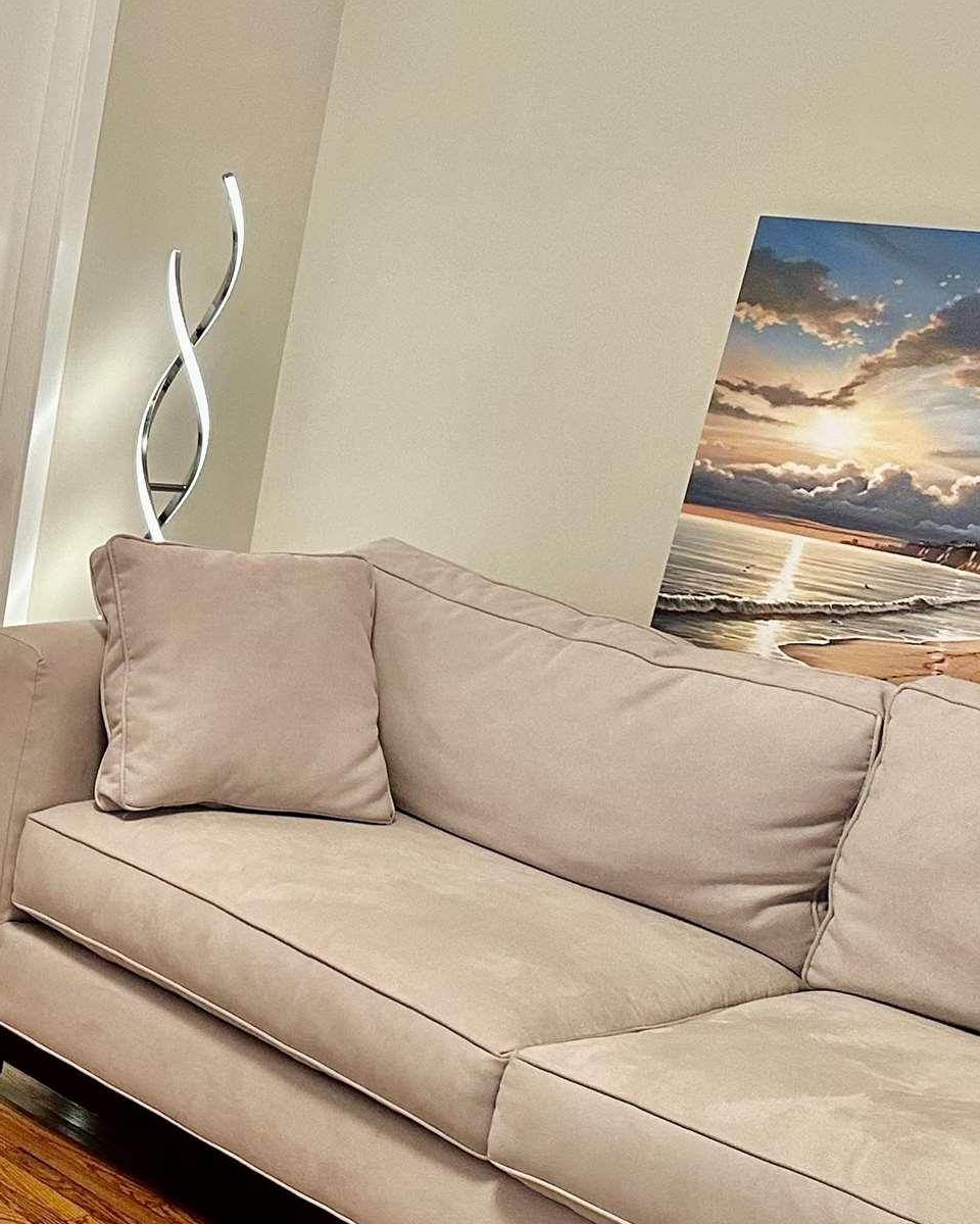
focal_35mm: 60
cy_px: 522
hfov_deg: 21.7
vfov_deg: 31.4
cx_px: -440
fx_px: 2174
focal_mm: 6.86
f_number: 1.78
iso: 320
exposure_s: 1/60
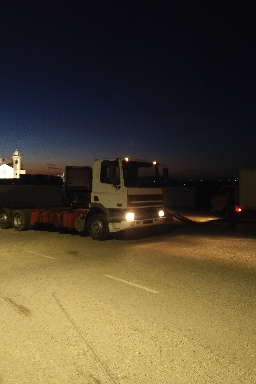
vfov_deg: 65.5
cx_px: 130
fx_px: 299
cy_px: 188
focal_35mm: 28
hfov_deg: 46.4
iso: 511
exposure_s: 1/3
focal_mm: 4.52
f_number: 2
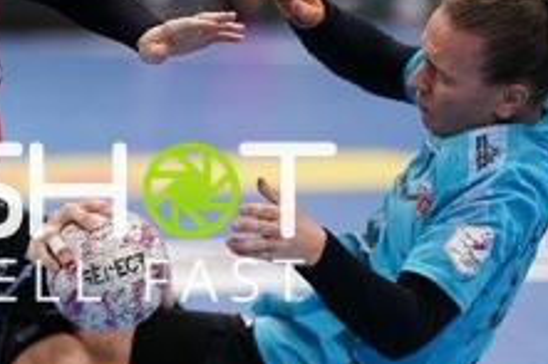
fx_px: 7438
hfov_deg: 4.2
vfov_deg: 2.8
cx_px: -99
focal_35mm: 489
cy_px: 229
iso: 1250
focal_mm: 135
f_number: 1.8
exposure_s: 1/1600
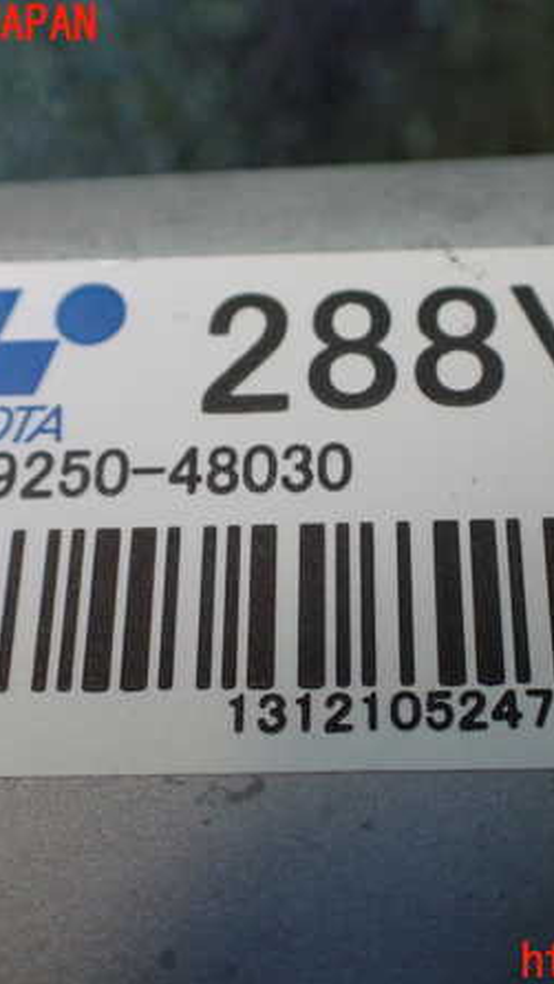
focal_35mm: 44
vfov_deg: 46.4
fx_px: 1149
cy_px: 494
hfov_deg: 27.0
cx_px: 358
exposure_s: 1/125
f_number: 2.3
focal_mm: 5.4
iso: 640
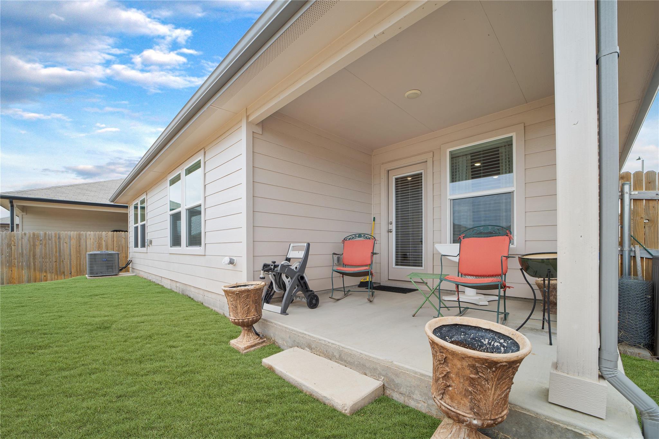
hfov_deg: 104.3
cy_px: 220
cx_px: 330
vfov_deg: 81.2
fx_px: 256
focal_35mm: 14
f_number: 8
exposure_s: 1/10
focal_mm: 14
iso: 100
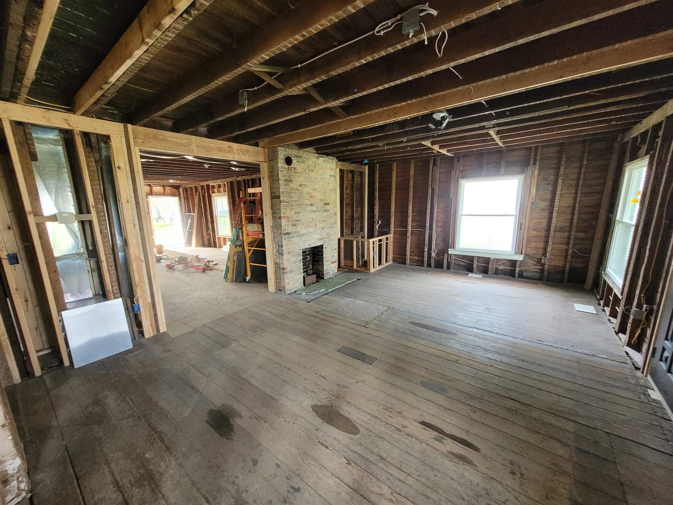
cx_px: 336
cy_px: 252
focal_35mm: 13
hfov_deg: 106.2
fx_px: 253
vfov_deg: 89.9
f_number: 2.2
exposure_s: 1/40
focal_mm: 1.74
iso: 320
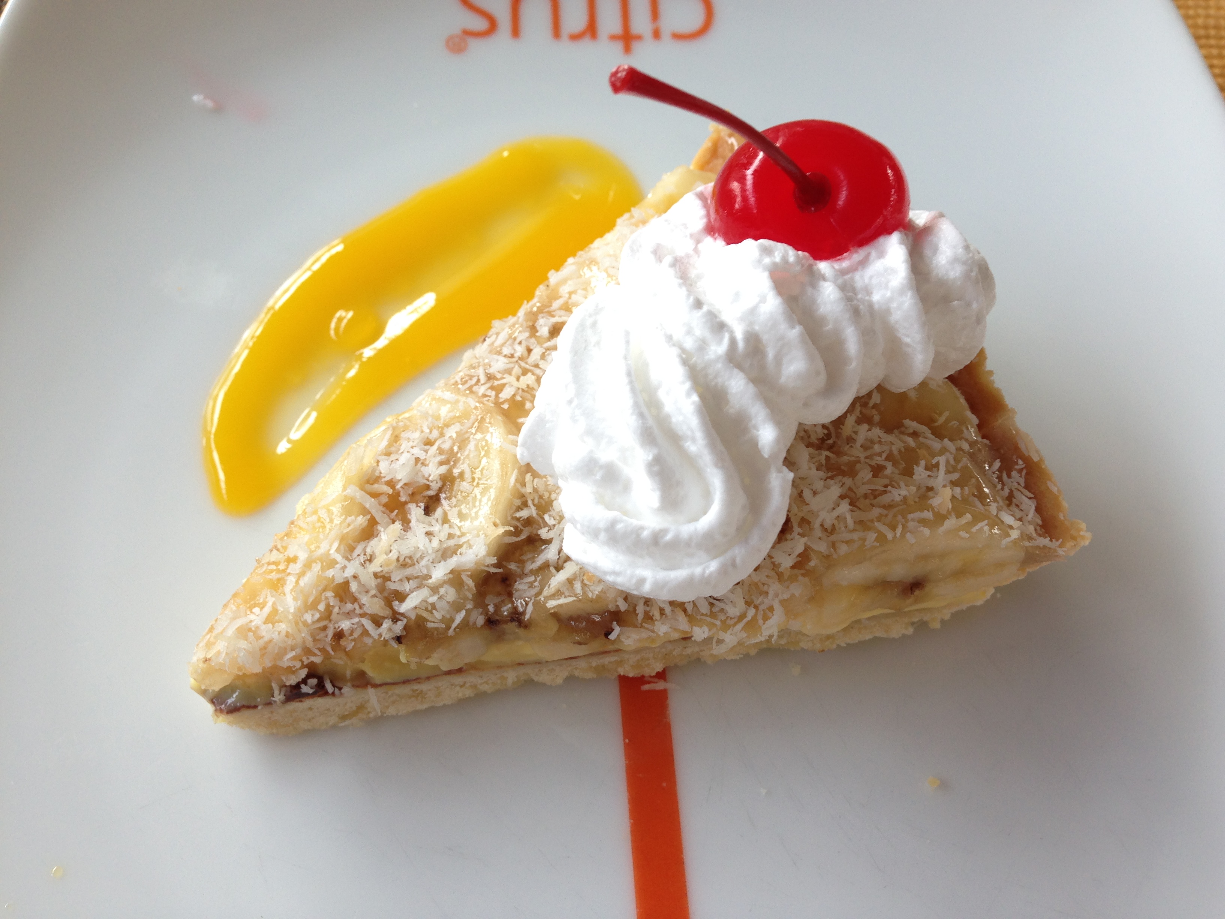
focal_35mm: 33
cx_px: 612
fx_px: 1168
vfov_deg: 42.9
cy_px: 460
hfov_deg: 55.4
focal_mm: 4.12
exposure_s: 1/60
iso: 50
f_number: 2.4
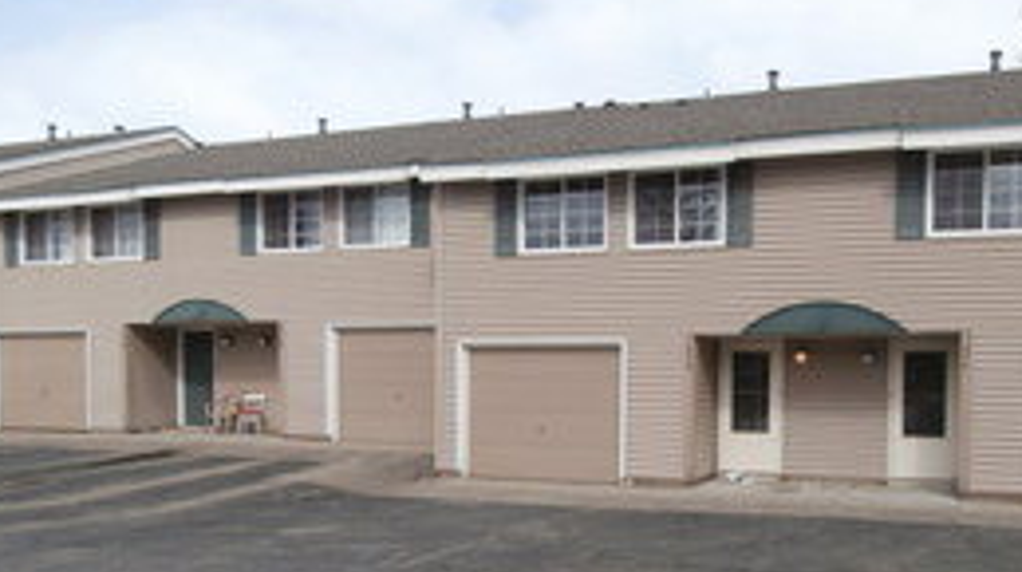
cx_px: 655
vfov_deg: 33.0
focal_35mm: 35
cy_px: 422
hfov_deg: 55.8
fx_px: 947
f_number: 3
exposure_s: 1/1250
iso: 100
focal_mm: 4.2
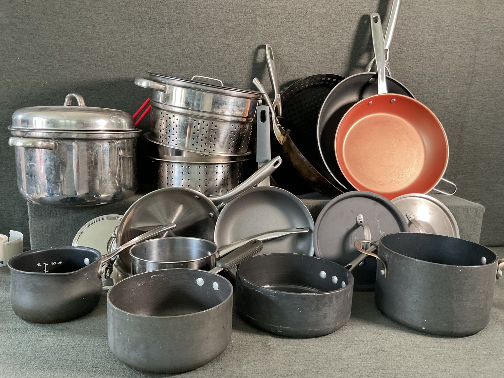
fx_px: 422
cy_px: 189
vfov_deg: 48.2
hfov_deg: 61.7
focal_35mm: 29
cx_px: 252
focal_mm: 3
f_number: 1.8
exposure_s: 1/60
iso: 160
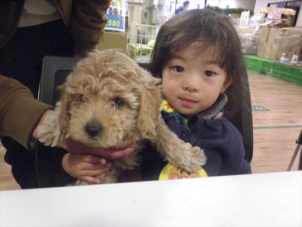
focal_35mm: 28
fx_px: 244
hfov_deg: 63.4
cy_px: 114
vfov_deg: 49.7
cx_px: 151
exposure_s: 1/50
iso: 800
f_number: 3.2
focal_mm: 5
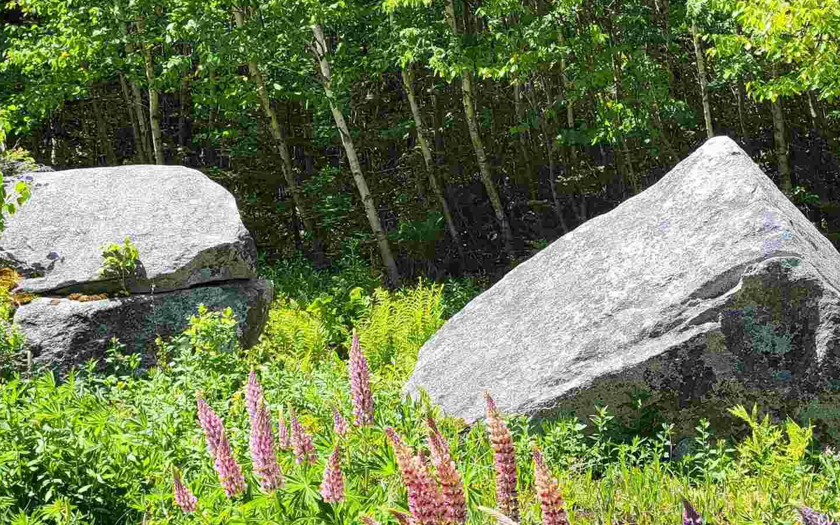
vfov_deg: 21.9
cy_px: 165
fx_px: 1351
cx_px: 482
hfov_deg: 34.5
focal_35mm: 59
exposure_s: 1/1139
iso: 40
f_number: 1.8
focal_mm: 5.4
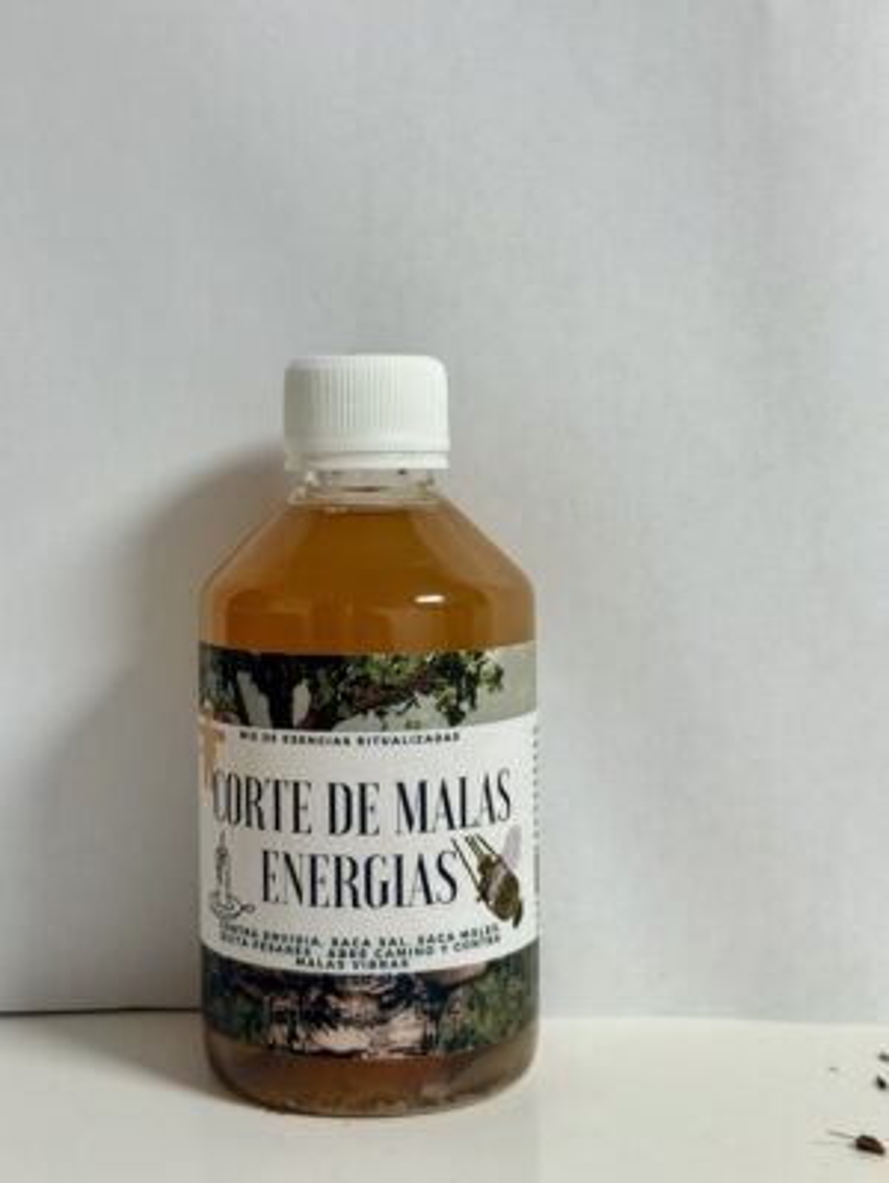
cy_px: 592
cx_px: 444
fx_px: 1641
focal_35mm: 48
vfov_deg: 39.6
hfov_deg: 30.3
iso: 64
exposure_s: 1/50
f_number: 1.78
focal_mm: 6.76
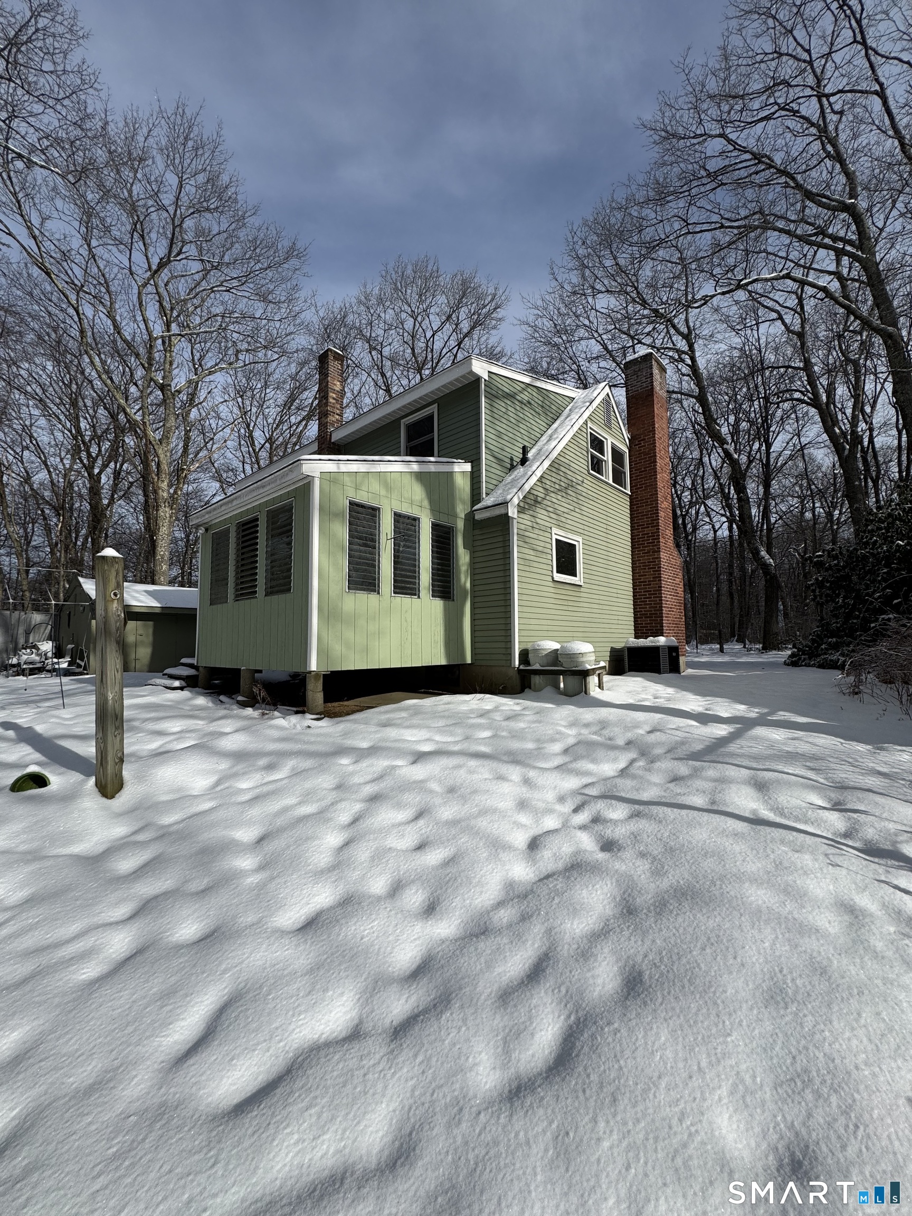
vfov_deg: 102.1
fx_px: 492
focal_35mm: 14
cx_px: 456
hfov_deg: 85.7
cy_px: 608
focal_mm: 2.22
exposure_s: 1/4132
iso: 50
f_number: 2.2
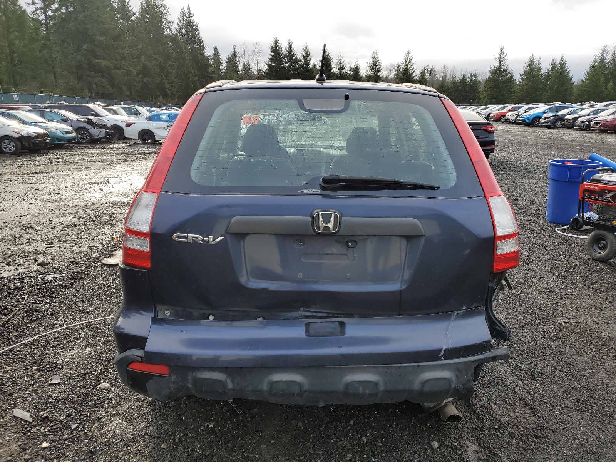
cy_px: 231
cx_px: 308
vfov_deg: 53.1
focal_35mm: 26
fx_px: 463
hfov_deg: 67.3
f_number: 1.5
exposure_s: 1/769
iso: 50
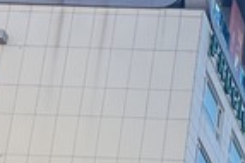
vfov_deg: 6.8
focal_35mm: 182
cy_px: 477
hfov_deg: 10.1
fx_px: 1237
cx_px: 555
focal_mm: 4.2
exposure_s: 1/2564
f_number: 1.6
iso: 32
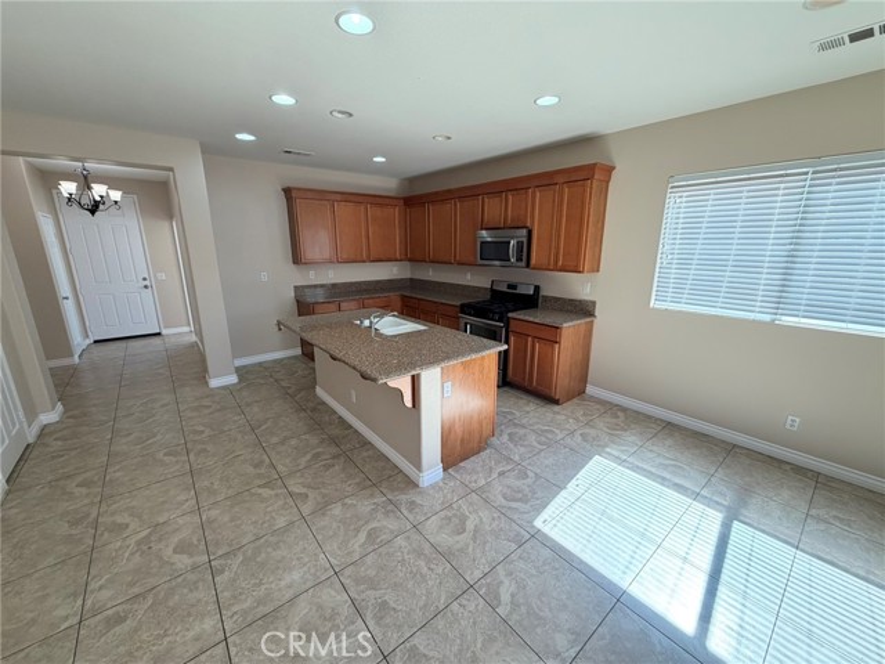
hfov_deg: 102.1
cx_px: 442
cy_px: 332
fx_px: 358
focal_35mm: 14
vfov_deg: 85.7
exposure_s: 1/120
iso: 200
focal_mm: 2.22
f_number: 2.2
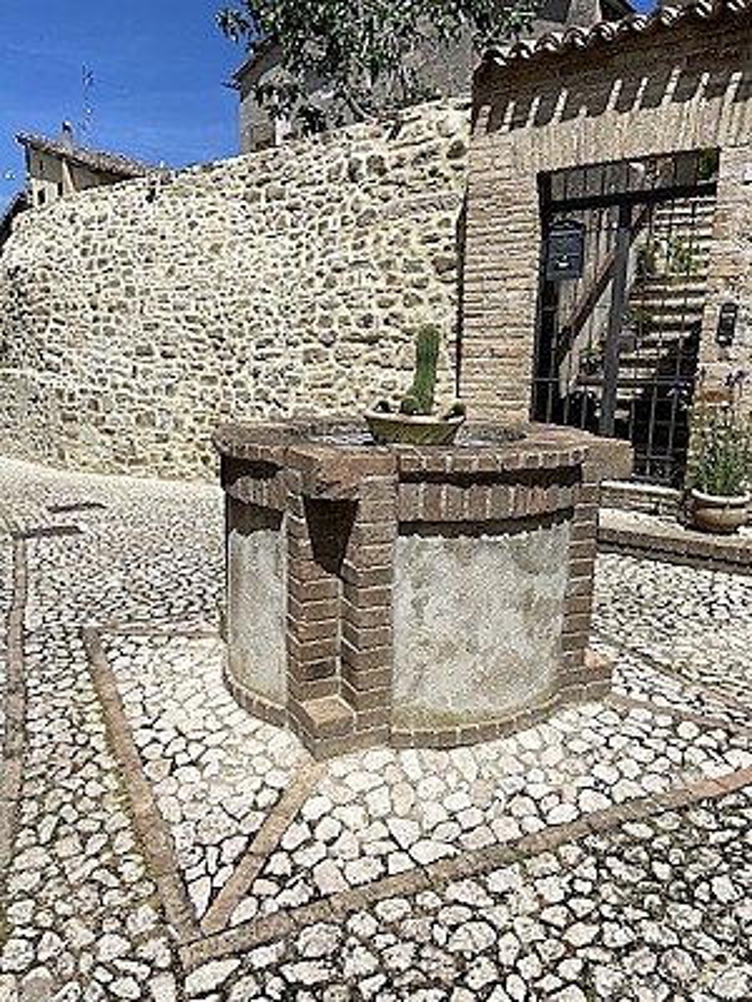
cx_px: 376
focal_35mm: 26
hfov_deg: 53.1
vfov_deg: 67.3
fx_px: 753
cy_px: 501
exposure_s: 1/5747
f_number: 1.8
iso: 32
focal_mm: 4.25
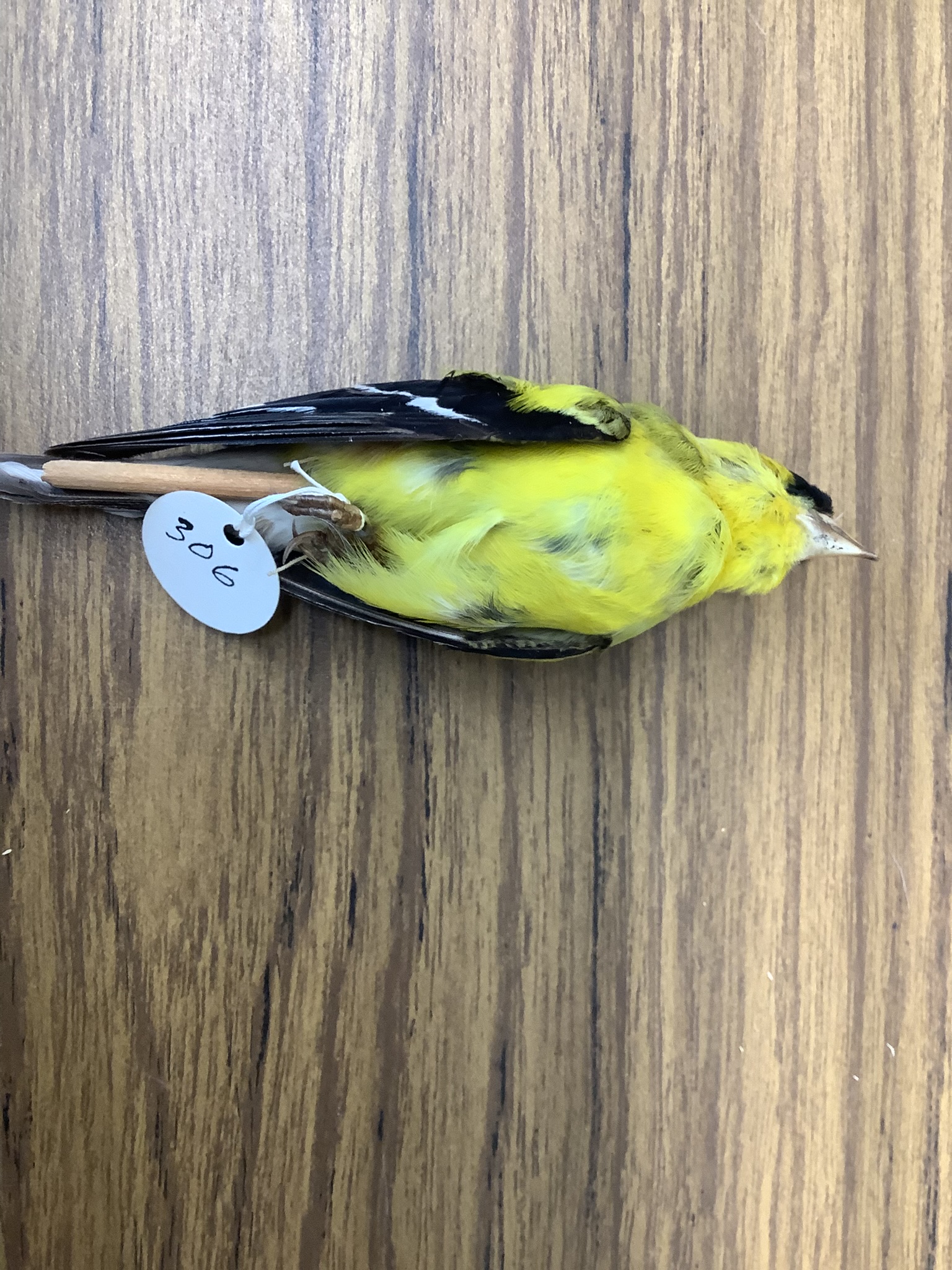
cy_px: 635
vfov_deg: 58.4
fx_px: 1137
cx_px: 476
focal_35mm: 31
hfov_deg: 45.4
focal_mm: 3.3
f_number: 2.4
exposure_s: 1/60
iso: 160
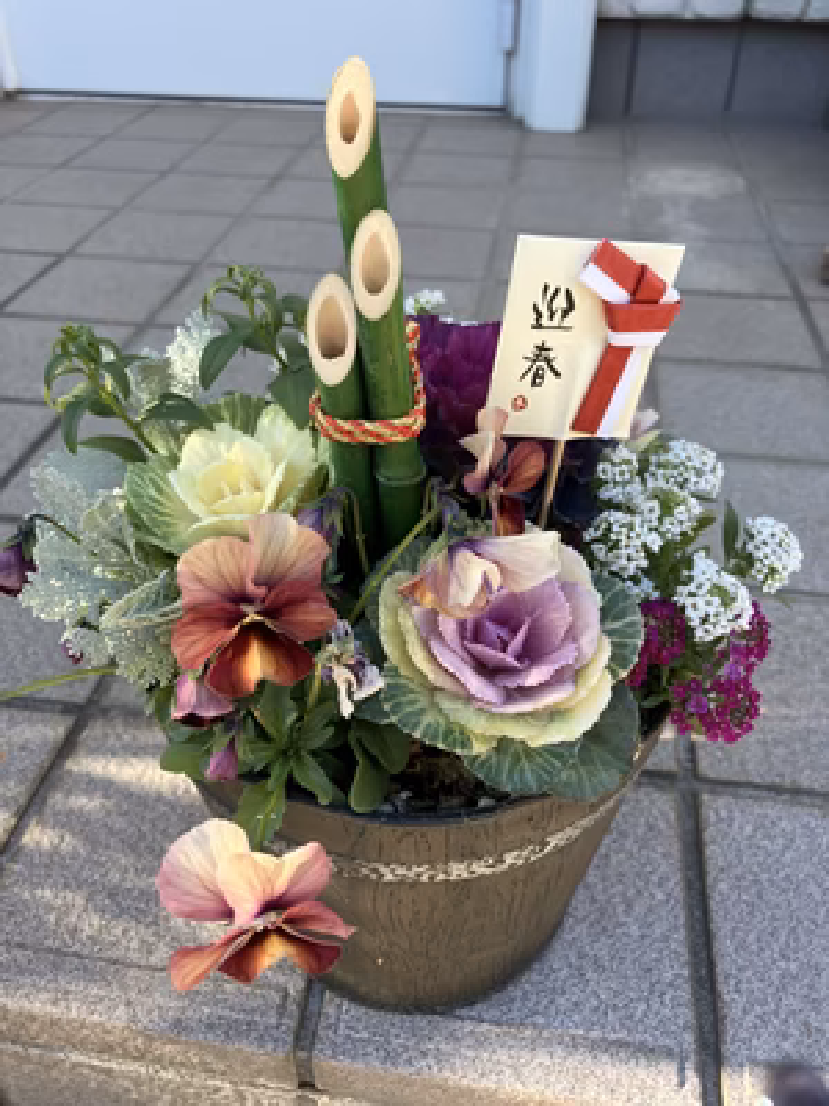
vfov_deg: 63.4
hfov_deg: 49.7
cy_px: 553
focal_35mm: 28
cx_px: 414
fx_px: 894
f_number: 1.8
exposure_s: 1/121
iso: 25
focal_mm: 3.99
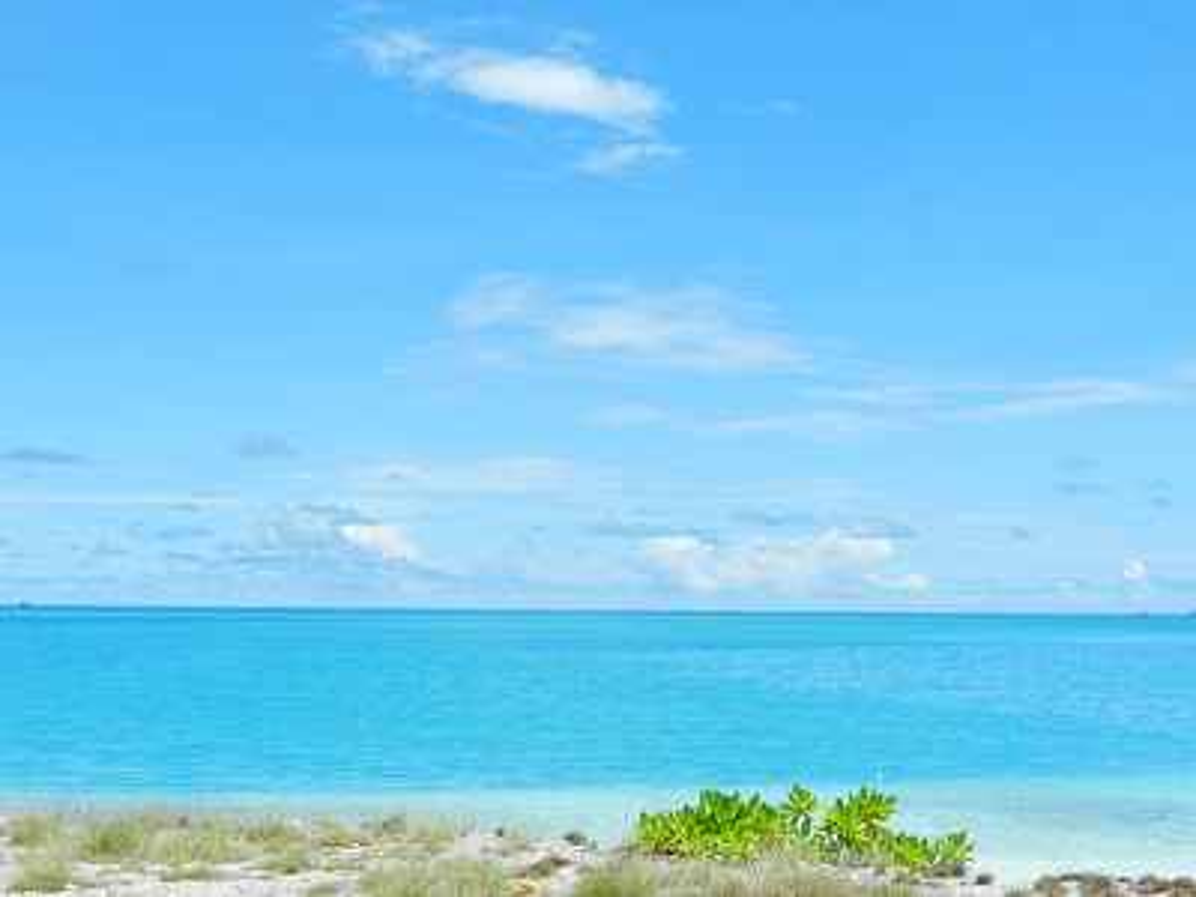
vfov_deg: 24.4
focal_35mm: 60
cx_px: 598
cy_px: 448
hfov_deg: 32.2
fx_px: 2073
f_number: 4.5
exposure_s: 1/1250
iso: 160
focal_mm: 10.9
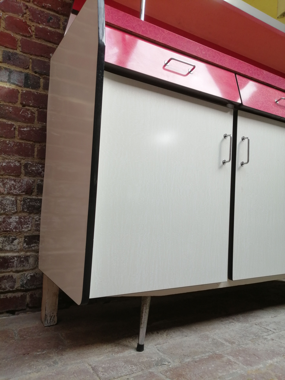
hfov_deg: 53.1
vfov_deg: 67.3
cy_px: 190
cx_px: 142
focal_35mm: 26
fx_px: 285
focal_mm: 3.62
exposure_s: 1/180
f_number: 1.8
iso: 50
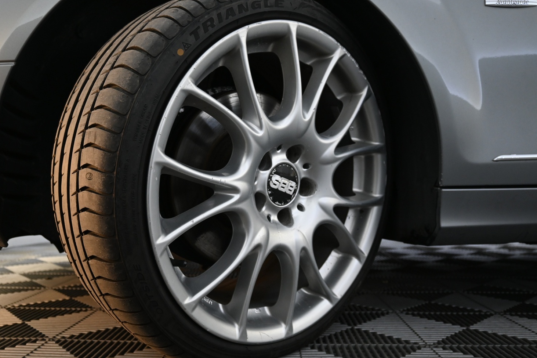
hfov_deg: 59.4
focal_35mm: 32
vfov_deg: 41.6
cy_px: 178
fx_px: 471
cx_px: 253
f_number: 3.8
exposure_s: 1/30
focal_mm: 19
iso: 800
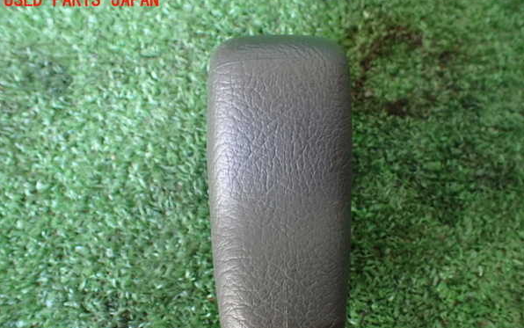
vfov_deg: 39.4
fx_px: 457
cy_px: 187
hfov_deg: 59.6
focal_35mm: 32
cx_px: 263
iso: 800
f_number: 2.3
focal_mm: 5.4
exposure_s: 1/80
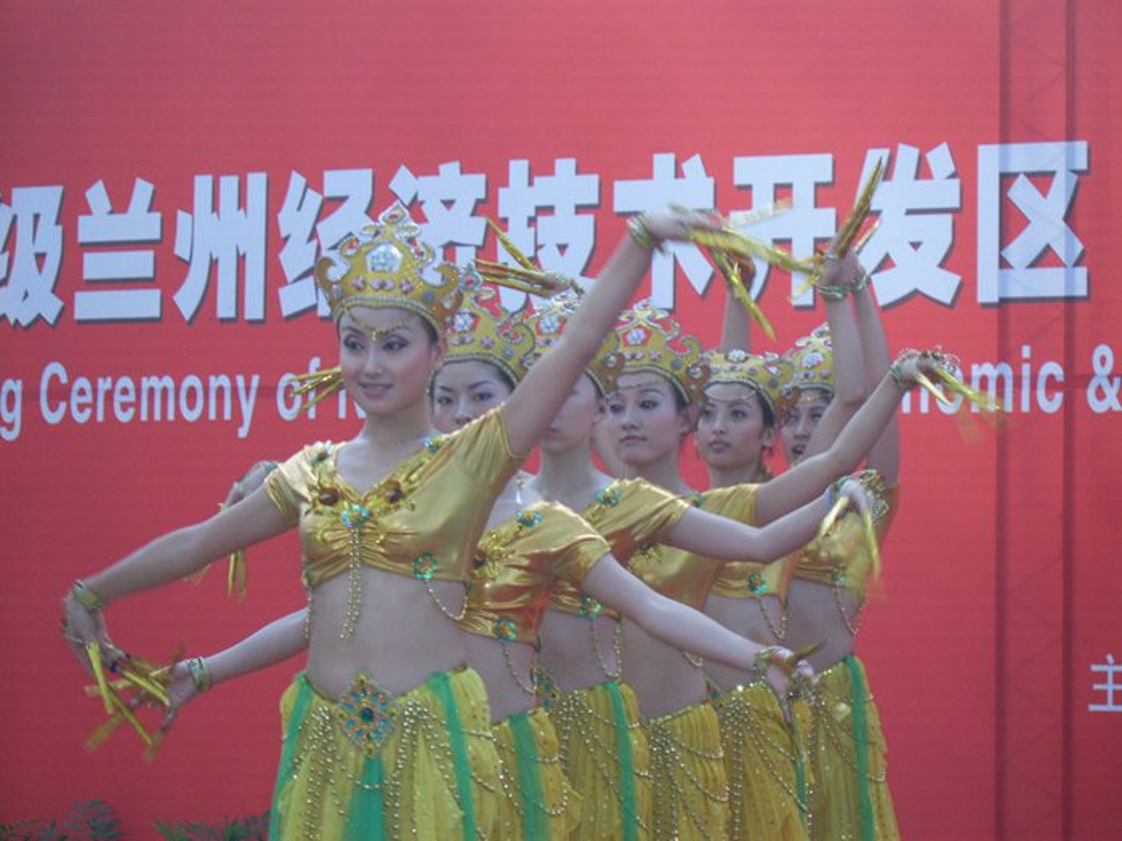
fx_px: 3695
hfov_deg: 17.3
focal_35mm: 114
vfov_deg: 13.0
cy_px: 420
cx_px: 561
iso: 144
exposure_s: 1/60
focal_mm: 23.4
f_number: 5.1
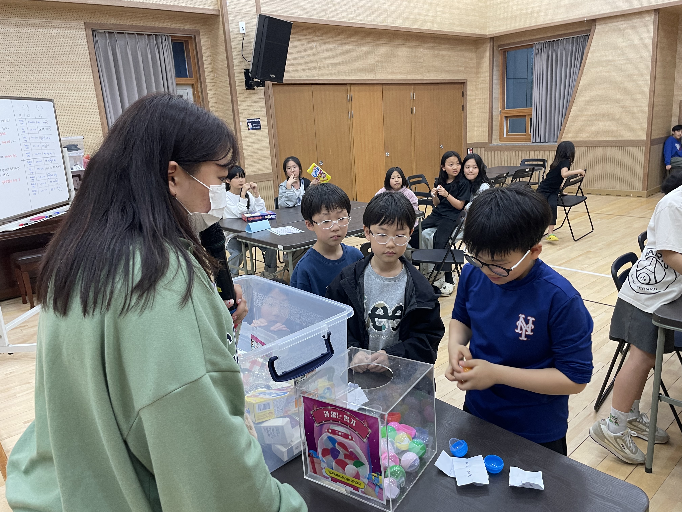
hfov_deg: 67.3
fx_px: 512
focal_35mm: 26
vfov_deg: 53.1
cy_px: 256
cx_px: 341
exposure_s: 1/60
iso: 100
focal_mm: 4.2
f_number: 1.6
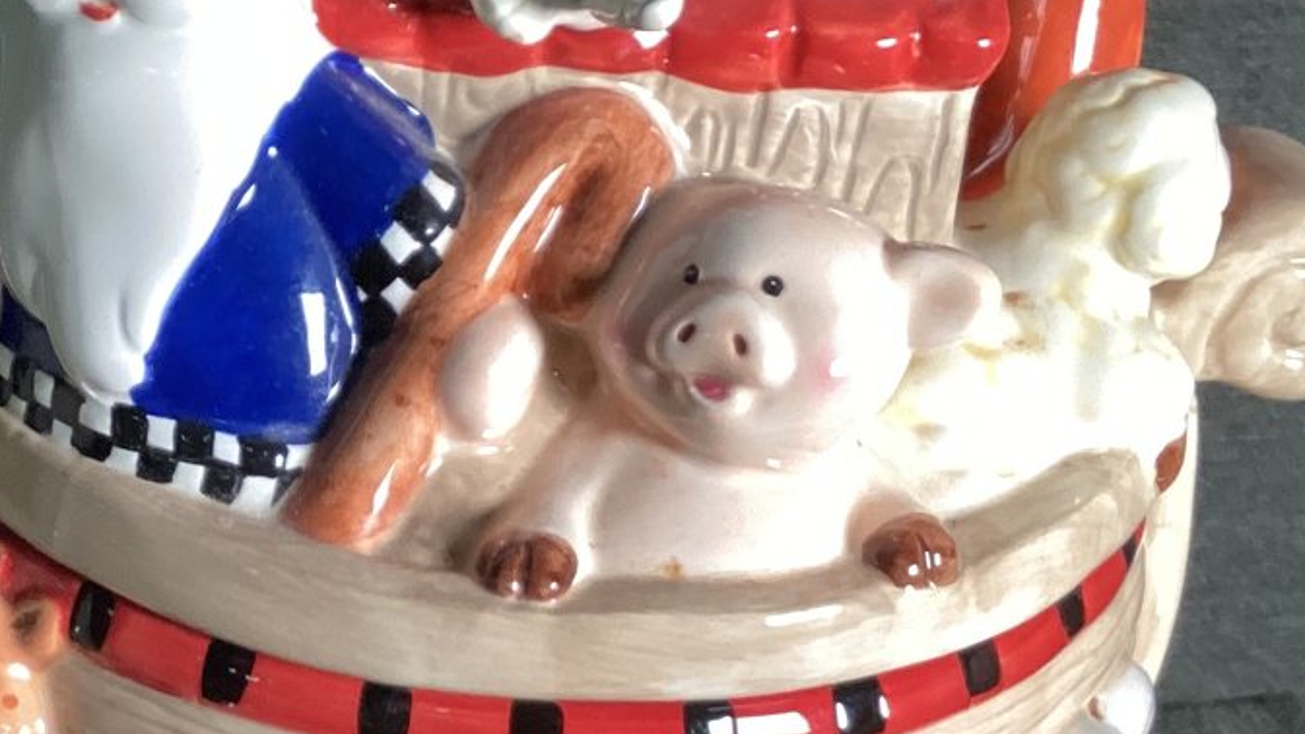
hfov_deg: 27.1
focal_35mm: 76
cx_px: 203
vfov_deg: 15.9
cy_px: 442
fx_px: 2630
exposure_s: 1/60
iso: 125
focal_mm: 3.3
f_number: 2.4
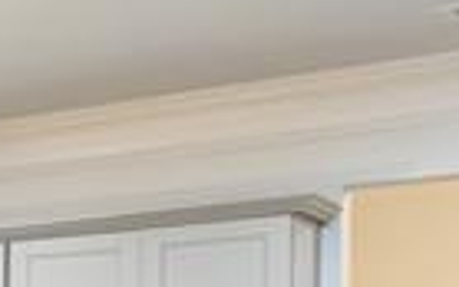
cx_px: -740
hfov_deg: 13.0
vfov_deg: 11.9
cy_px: 437
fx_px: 1314
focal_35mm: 105
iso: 400
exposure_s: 1/60
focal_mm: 14
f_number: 4
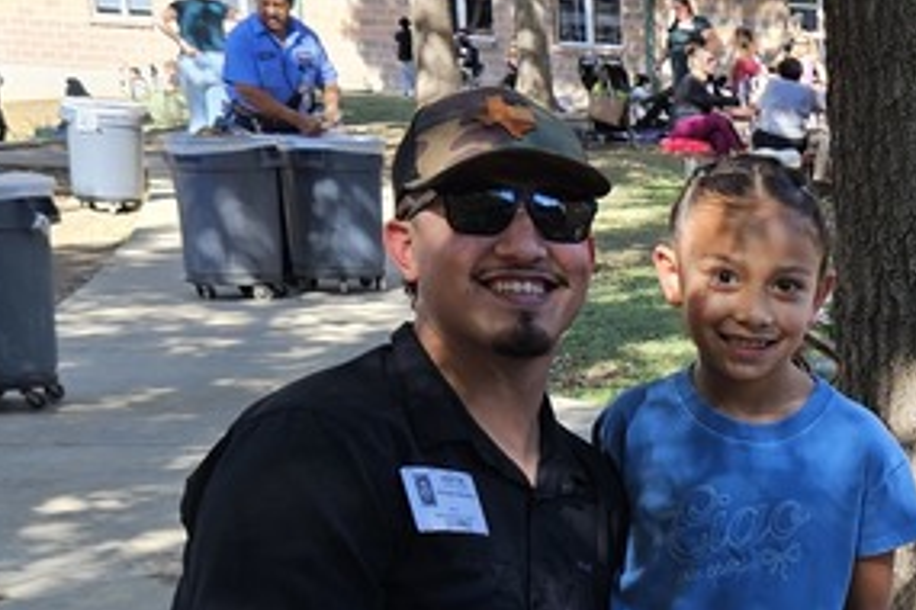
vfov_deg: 15.6
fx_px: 2188
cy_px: 613
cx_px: 1263
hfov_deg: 21.0
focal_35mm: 86
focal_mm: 5.4
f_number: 1.8
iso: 25
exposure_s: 1/255
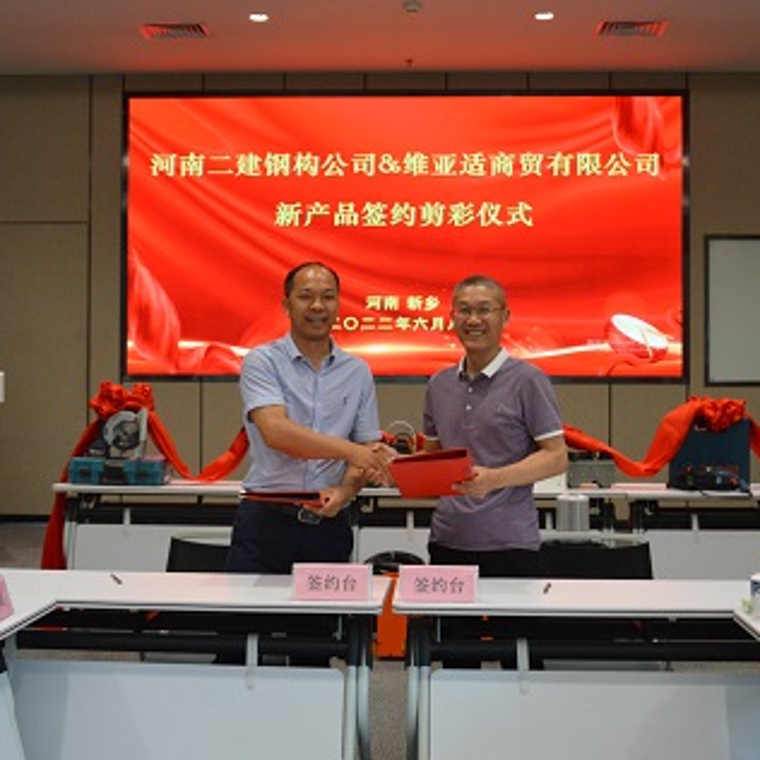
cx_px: 354
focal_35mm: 58
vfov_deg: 29.5
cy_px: 317
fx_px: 1441
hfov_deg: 29.5
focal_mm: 24
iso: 800
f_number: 3.8
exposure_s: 1/60
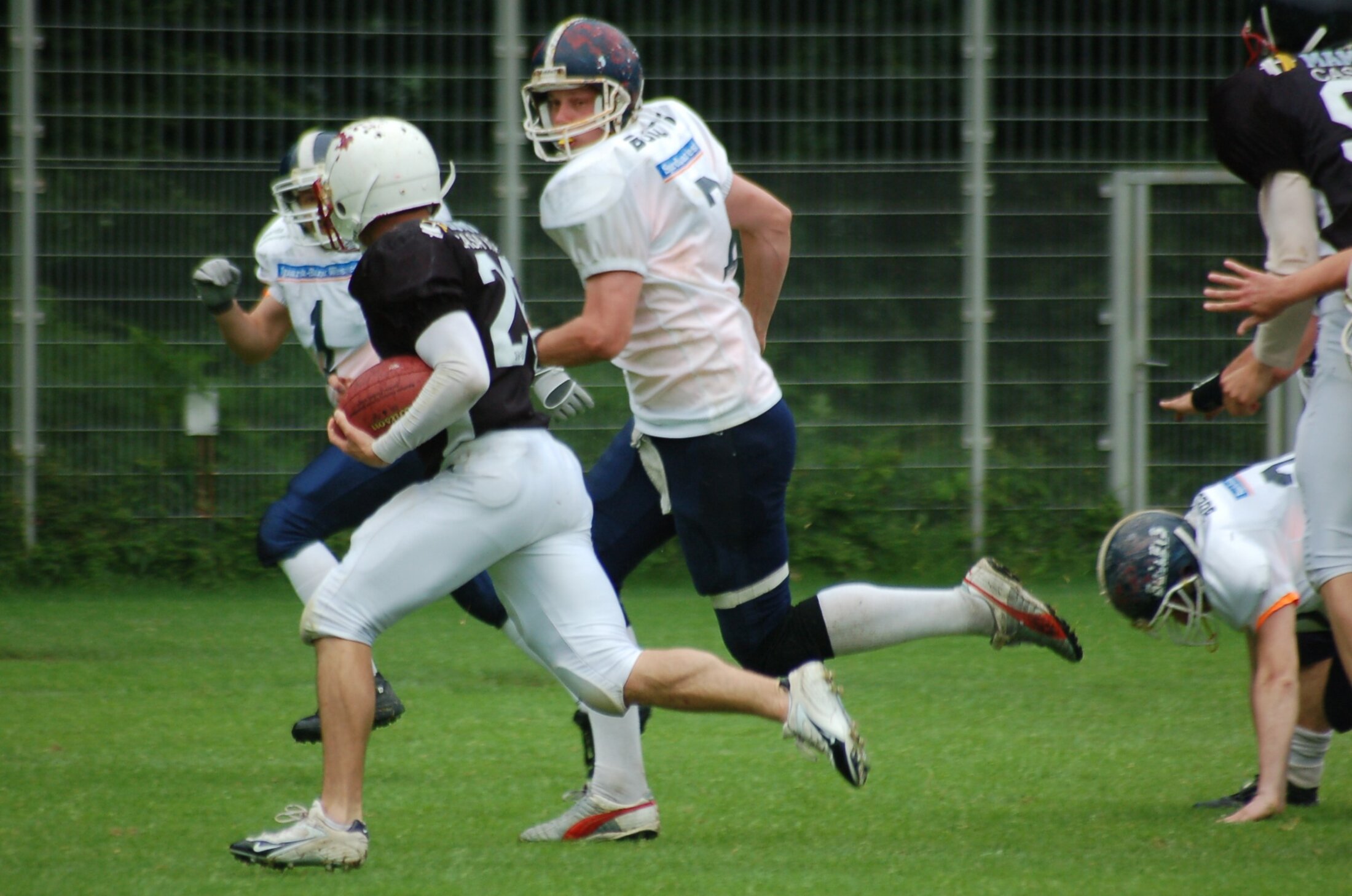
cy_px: 448
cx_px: 676
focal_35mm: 450
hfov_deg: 4.6
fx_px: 16868
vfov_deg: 3.0
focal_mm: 300
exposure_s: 1/800
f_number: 5.6
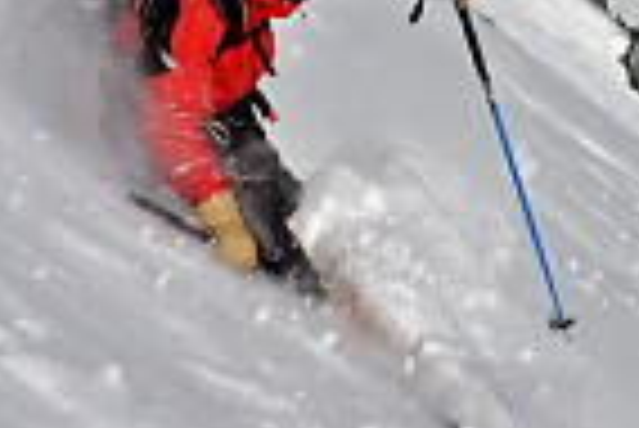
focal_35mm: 197
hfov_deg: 10.1
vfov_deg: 6.6
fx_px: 3500
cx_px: 909
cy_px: -631
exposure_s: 1/1000
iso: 100
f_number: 8
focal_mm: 28
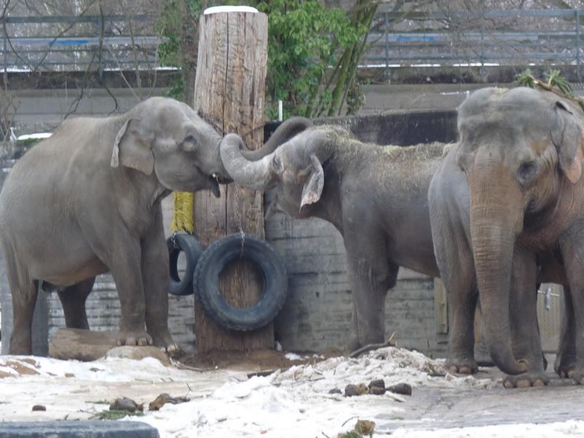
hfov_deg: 8.6
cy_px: 219
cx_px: 292
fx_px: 3863
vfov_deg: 6.5
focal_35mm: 229
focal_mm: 29
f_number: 3.7
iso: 100
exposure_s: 1/50
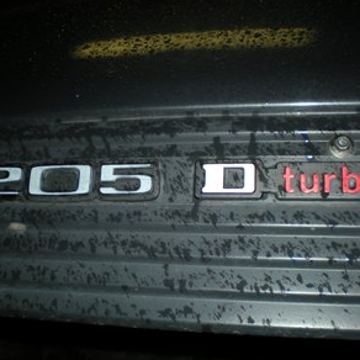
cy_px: 178
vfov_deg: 36.8
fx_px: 541
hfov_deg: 36.7
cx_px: 155
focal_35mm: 46
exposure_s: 1/60
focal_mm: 6.3
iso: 64
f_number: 3.1
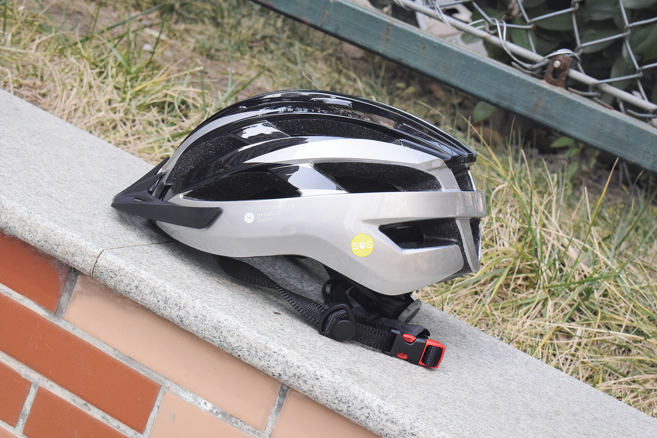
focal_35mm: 82
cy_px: 219
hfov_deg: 24.6
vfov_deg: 16.6
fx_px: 1505
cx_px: 328
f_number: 11
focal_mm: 55
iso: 3200
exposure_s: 1/500
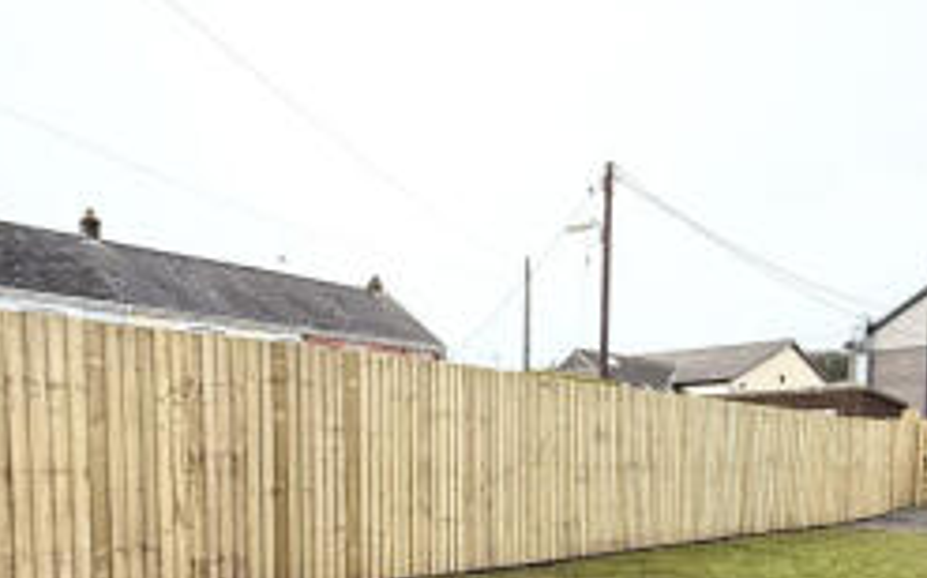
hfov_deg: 54.8
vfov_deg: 34.0
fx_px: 884
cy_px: 531
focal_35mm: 35
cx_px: 569
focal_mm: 2.22
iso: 50
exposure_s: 1/876
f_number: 2.2
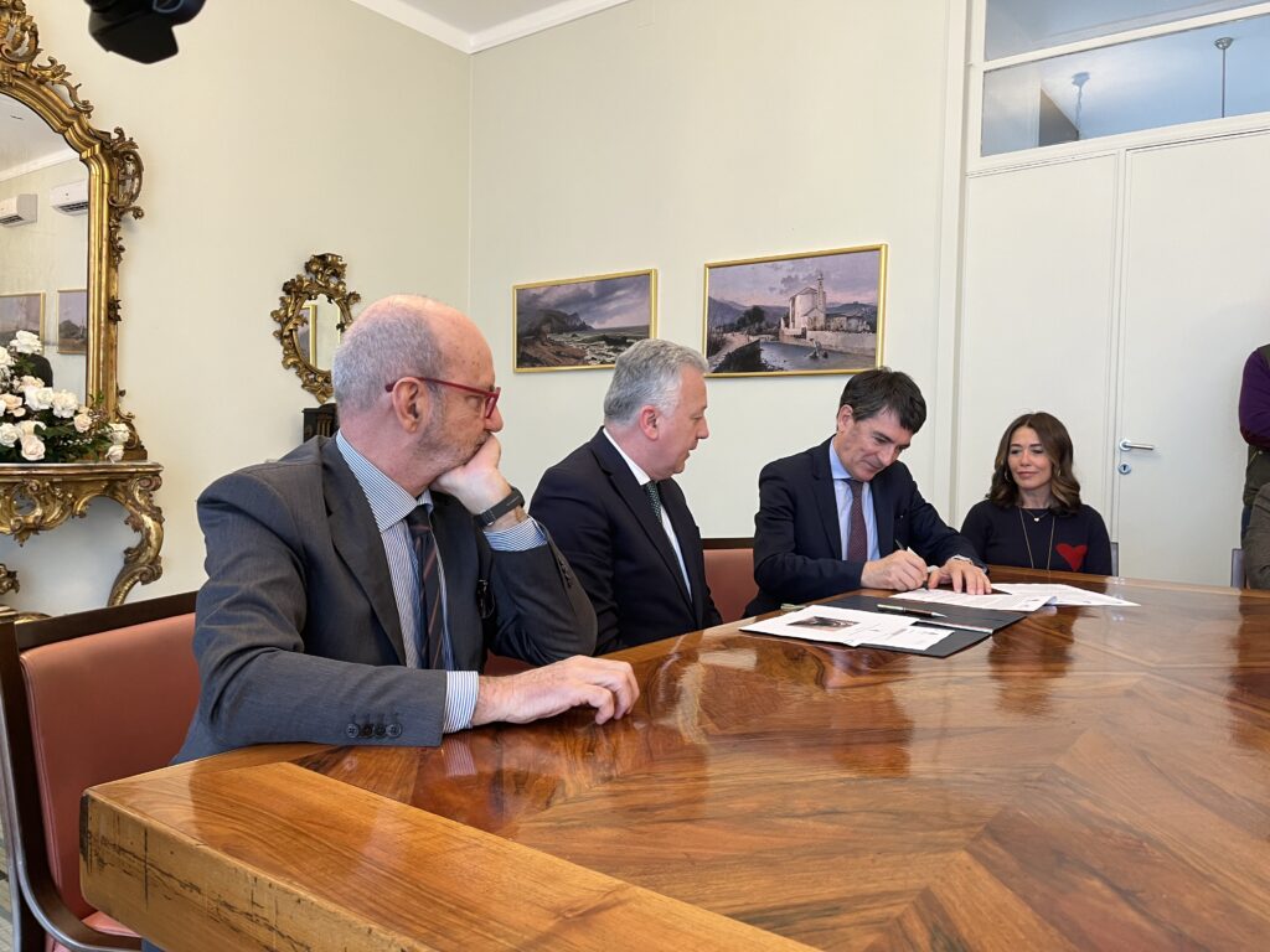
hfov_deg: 67.3
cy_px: 476
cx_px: 635
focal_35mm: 26
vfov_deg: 53.1
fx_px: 954
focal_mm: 5.1
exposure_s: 1/50
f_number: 1.6
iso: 100
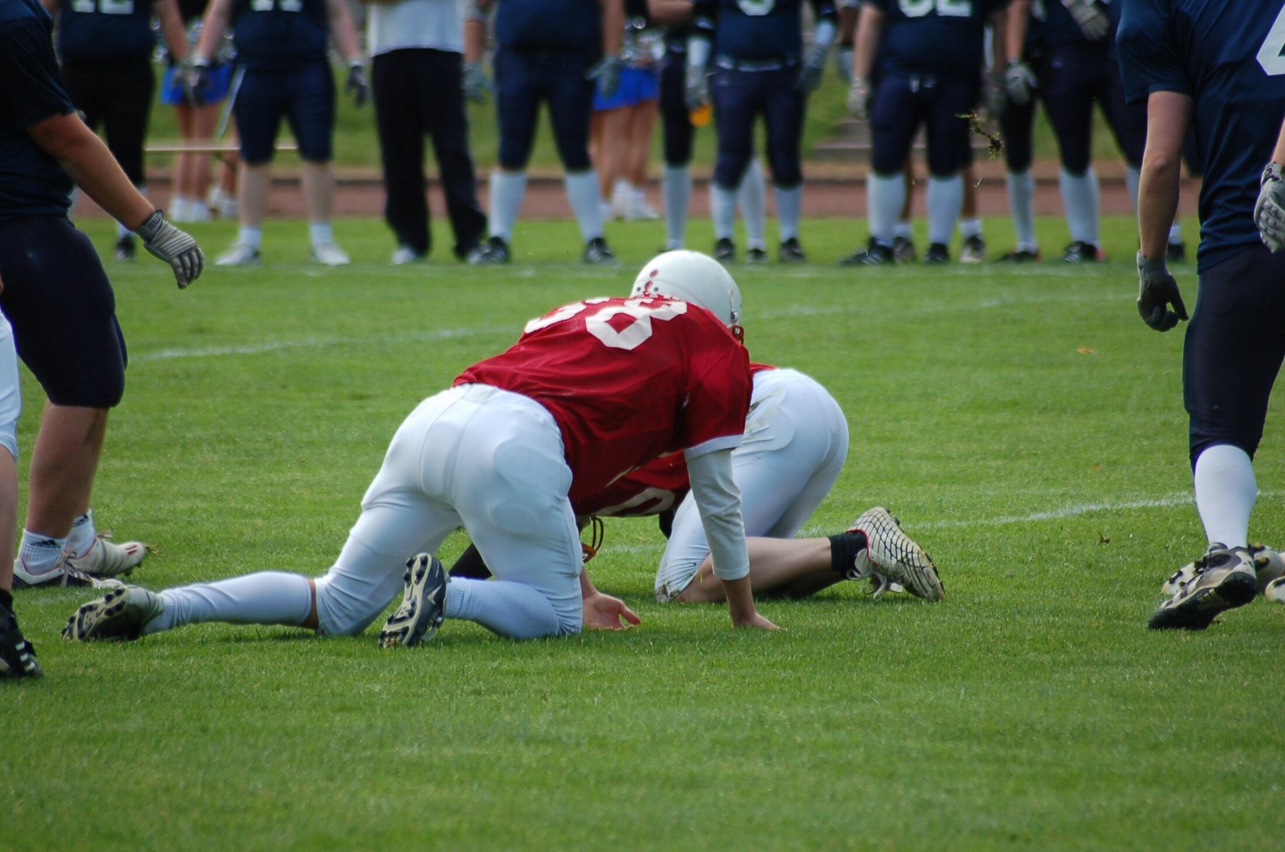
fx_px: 12826
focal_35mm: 360
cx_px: 642
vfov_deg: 3.8
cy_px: 426
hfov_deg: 5.7
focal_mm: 240
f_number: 5.3
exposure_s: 1/800
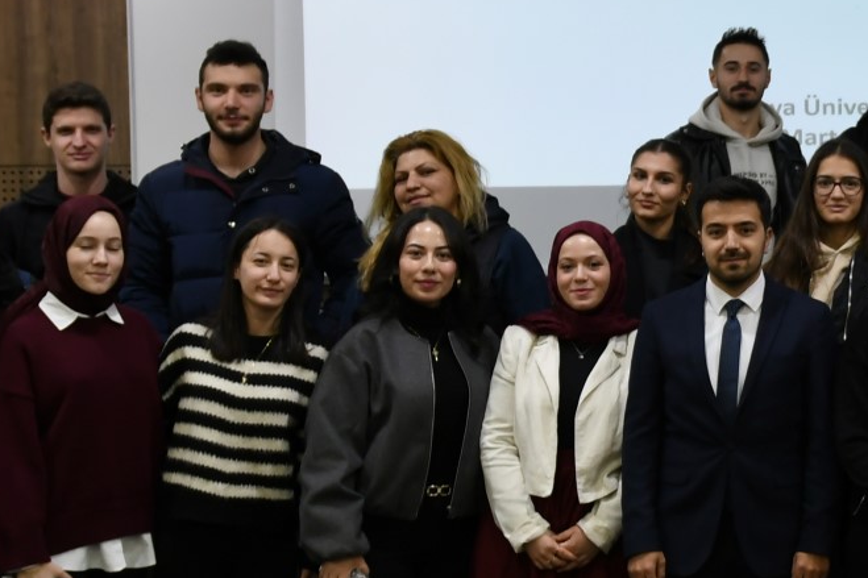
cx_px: 971
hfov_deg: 16.8
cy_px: 315
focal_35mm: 118
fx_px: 2844
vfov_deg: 11.6
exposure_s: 1/30
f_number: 2.8
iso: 500
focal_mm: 24
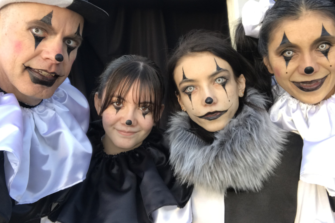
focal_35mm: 34
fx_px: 316
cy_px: 101
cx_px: 168
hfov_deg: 55.8
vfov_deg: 38.8
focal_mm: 2.87
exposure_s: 1/60
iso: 25
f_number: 2.2
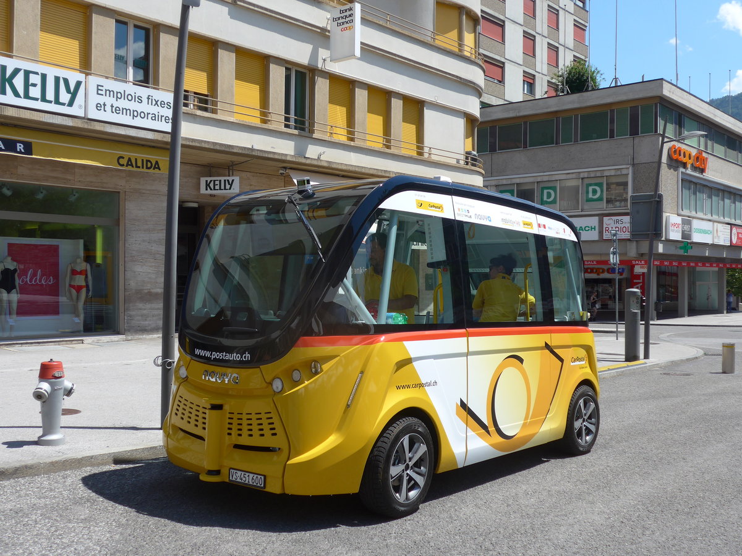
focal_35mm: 36
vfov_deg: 39.7
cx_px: 371
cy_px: 278
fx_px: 772
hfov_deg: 51.4
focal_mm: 7.5
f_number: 2.8
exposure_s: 1/1600
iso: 80
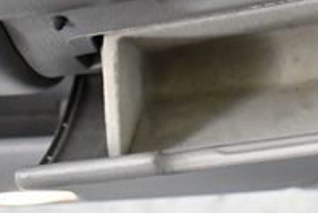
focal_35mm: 117
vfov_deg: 11.4
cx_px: 291
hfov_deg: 17.2
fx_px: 1035
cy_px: -71
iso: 2800
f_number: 3.5
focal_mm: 18
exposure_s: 1/125
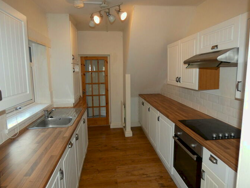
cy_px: 90
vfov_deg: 63.4
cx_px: 124
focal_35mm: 21
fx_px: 152
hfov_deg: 79.0
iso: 160
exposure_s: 1/60
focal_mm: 3.6
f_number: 2.8
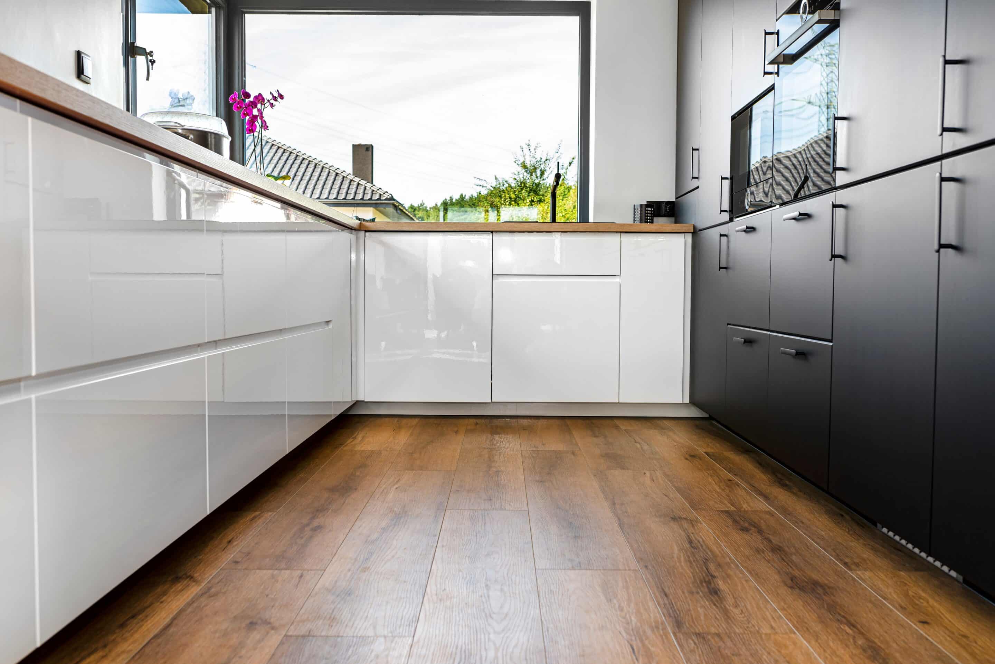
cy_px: 332
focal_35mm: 35
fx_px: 968
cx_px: 498
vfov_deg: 37.9
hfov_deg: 54.4
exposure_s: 1/60
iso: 100
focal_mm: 35
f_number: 5.6
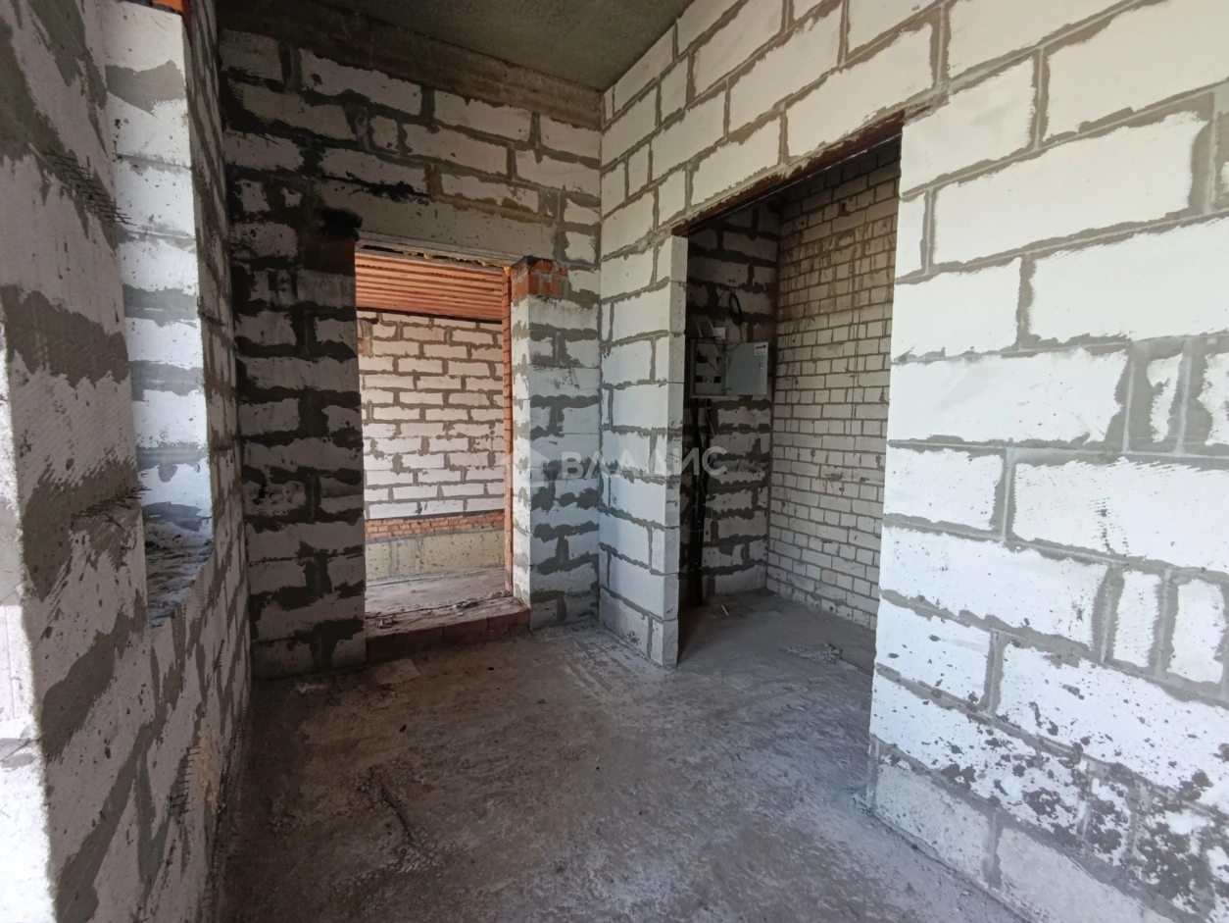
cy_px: 462
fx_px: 568
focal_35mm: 16
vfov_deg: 78.1
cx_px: 614
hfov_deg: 94.5
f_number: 2.2
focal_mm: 1.65
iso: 160
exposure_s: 1/60
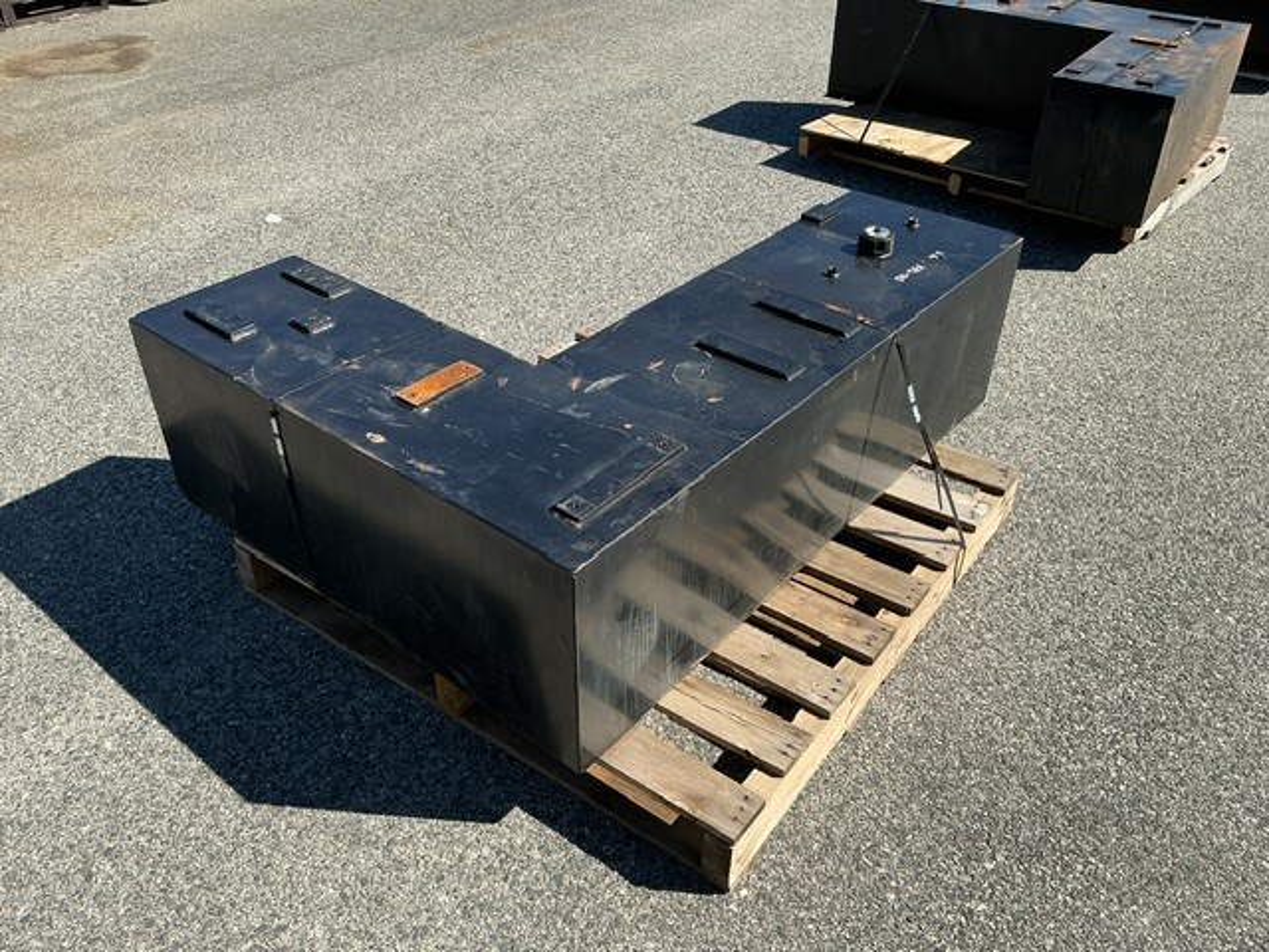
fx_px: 1063
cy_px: 476
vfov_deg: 48.2
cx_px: 634
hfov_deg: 61.7
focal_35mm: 29
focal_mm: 3
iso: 25
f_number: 1.8
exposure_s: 1/1144
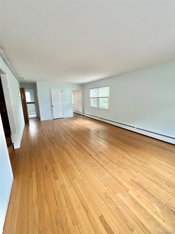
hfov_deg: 89.9
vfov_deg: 106.2
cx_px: 88
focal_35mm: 13
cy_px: 117
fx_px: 88
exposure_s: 1/96
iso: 250
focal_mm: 1.57
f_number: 1.8
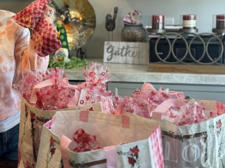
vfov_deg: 19.0
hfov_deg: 25.0
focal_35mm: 77
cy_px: 47
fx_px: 500
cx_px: 54
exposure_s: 1/60
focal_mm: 6.86
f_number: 1.78
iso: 80
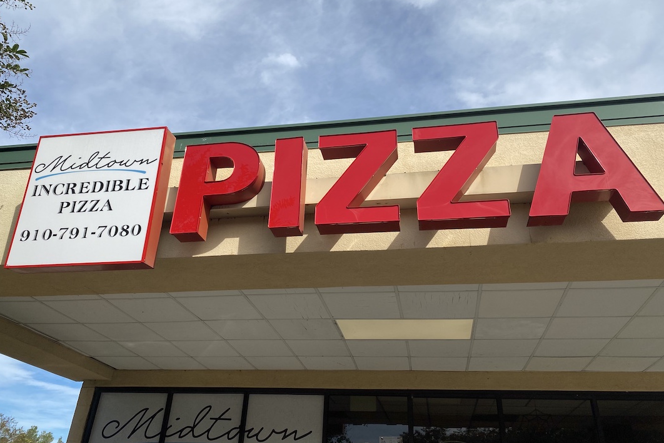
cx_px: 328
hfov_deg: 65.5
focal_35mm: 28
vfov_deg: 46.3
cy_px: 193
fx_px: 516
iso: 32
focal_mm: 4.25
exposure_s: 1/2890
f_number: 1.8
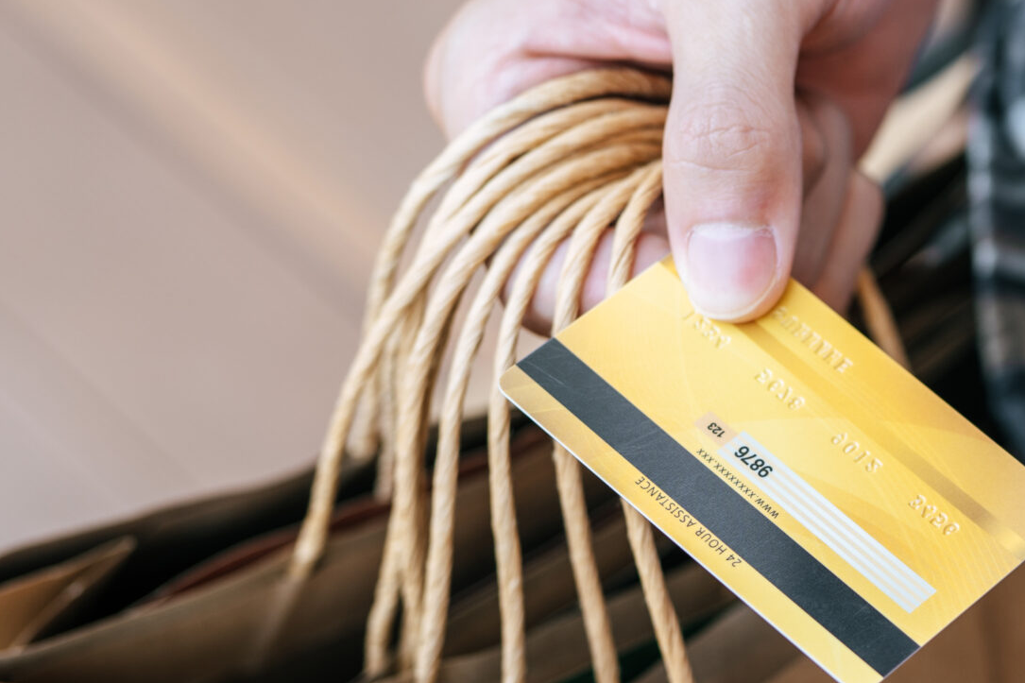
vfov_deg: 11.6
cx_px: 1072
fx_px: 3359
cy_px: 561
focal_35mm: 118
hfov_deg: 16.9
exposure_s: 1/200
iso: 100
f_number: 2.8
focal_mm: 50
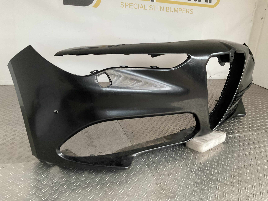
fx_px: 225
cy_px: 100
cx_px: 134
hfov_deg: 61.7
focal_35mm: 29
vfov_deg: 48.2
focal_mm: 3
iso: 250
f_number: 1.8
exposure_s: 1/25
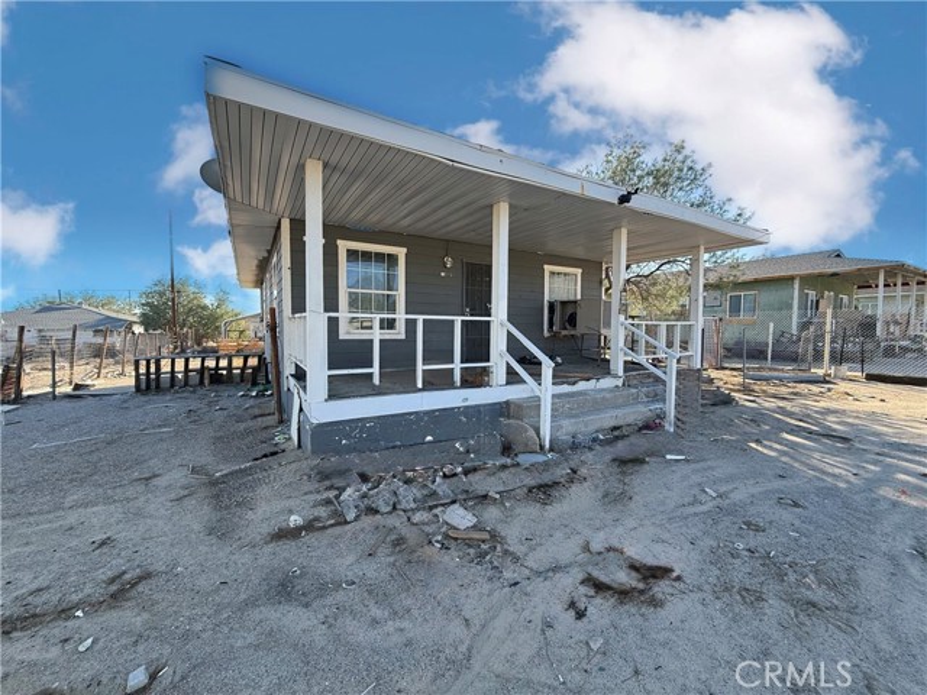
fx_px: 375
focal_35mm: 14
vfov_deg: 85.7
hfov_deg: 102.1
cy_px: 348
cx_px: 464
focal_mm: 2.22
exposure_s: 1/472
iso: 64
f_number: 2.2
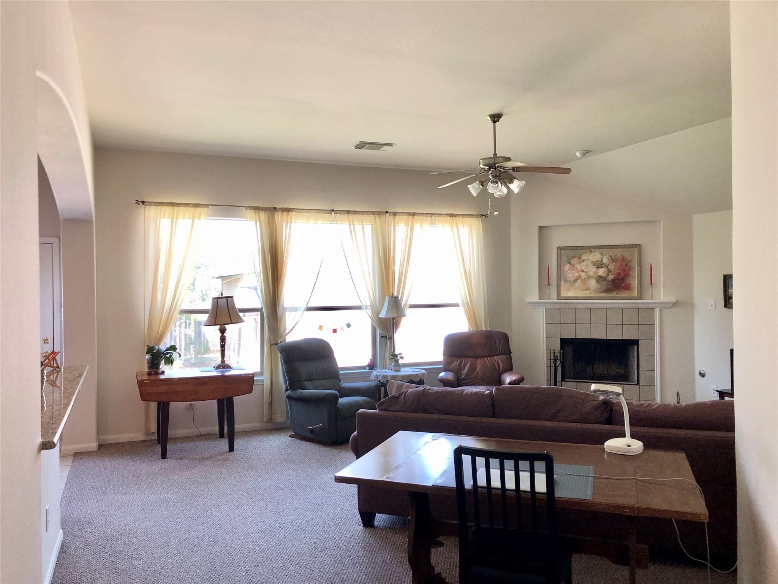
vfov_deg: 49.7
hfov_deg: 63.4
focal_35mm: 28
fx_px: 629
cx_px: 389
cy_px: 292
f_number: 1.8
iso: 25
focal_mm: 3.99
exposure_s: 1/40
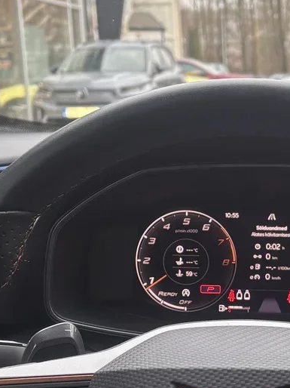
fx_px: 906
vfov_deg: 24.0
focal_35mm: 81
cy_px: 276
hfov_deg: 18.0
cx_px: 239
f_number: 1.6
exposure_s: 1/77
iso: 125
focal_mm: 5.96
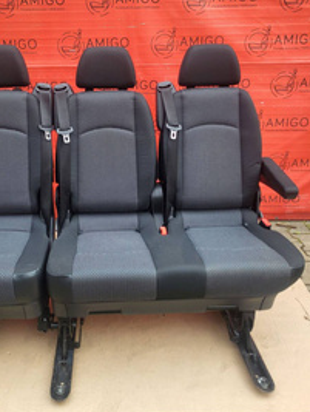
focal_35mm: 35
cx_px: 106
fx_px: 417
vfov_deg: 51.9
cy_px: 150
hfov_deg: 40.3
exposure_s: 1/106
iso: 40
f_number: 1.8
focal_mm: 5.4
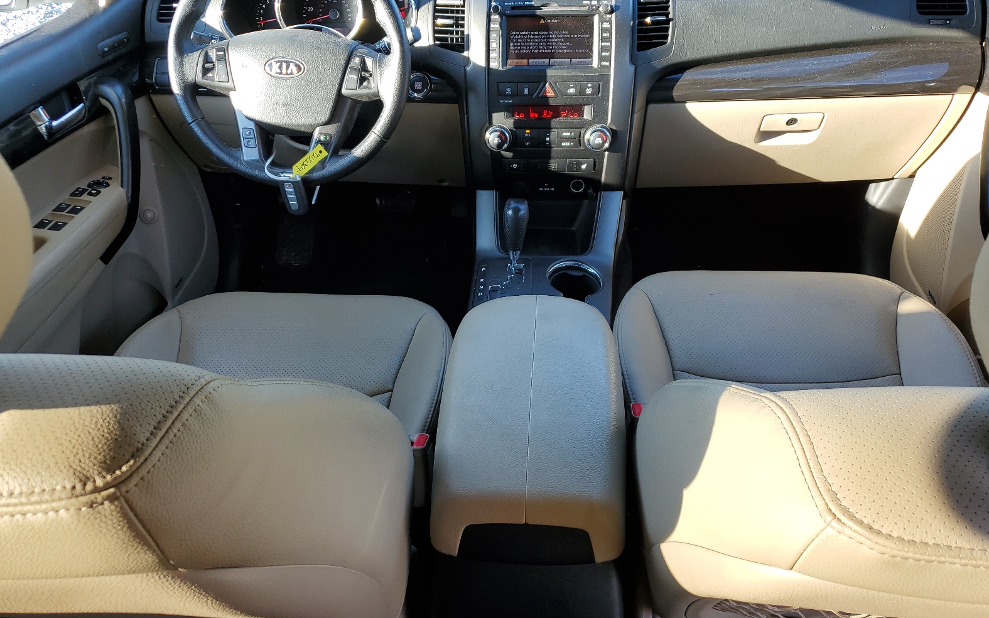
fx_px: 755
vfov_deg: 44.5
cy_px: 303
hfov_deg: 66.5
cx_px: 497
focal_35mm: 28
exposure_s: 1/192
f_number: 1.5
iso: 50
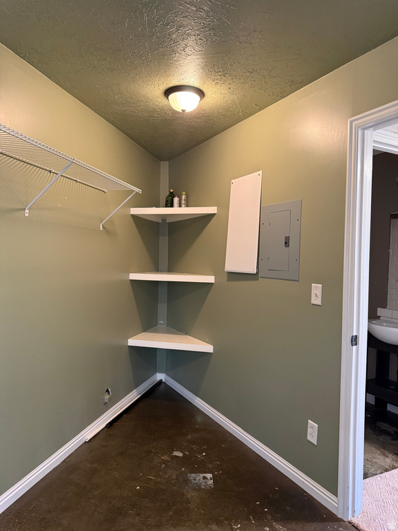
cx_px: 199
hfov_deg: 56.8
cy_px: 266
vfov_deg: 71.6
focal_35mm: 24
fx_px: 368
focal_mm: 6.76
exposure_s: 1/60
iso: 500
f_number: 1.78
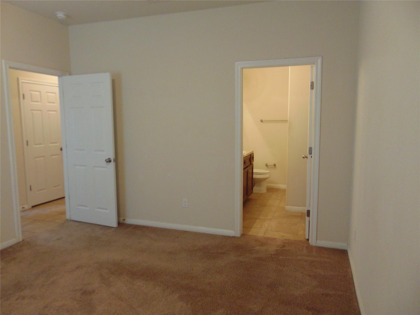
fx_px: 303
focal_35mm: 25
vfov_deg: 54.9
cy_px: 158
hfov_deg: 69.4
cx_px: 210
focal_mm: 4.5
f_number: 3
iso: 250
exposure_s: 1/30
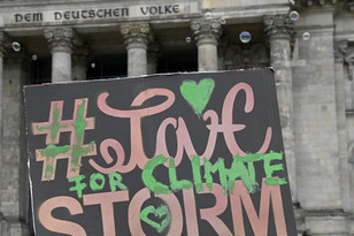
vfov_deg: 16.0
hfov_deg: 23.9
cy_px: 140
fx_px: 835
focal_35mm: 85
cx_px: 161
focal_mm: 58
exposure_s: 1/320
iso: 400
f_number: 9
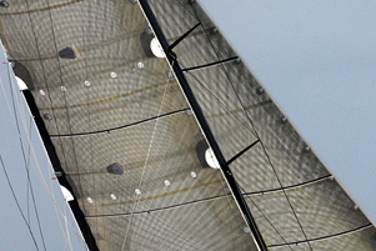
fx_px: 4995
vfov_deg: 2.9
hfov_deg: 4.3
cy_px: 151
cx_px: 326
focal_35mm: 478
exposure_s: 1/1000
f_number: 7.6
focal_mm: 160
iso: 400
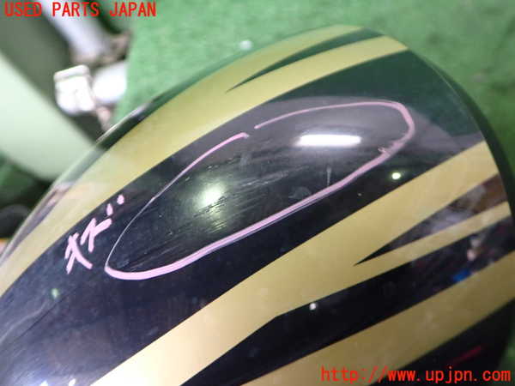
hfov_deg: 60.0
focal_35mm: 30
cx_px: 258
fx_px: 446
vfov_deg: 46.8
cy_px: 193
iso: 800
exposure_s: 1/60
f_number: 2.3
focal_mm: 5.4
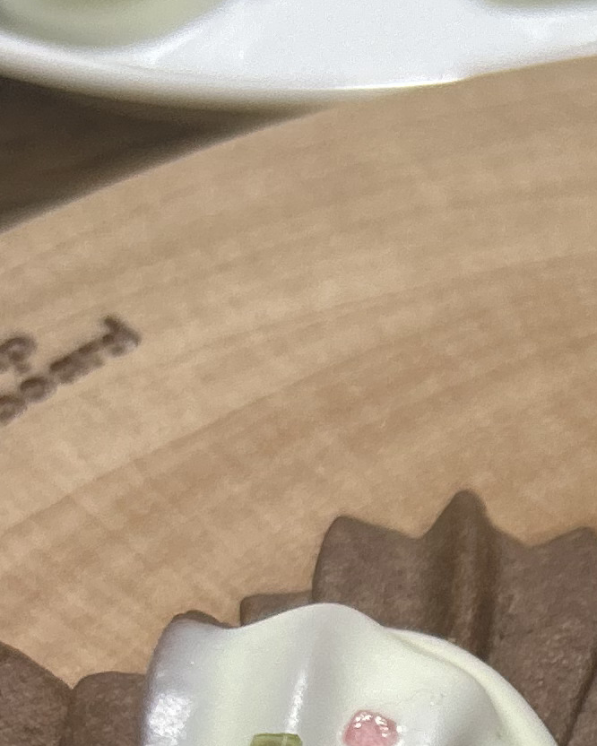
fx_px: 2716
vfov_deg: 15.1
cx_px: 925
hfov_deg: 11.9
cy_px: 884
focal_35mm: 123
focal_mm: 5.7
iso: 125
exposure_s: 1/60
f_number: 1.5
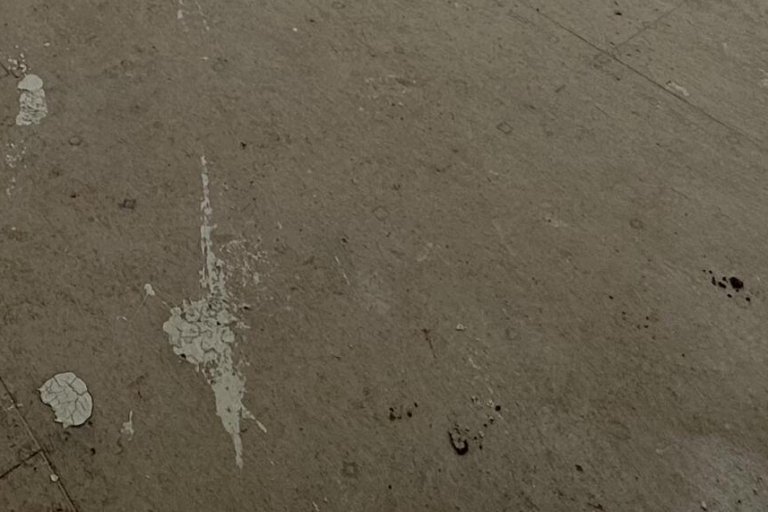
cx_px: 180
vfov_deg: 19.8
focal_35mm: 51
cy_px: -399
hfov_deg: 37.8
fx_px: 1088
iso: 40
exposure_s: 1/119
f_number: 2.2
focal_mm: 2.22
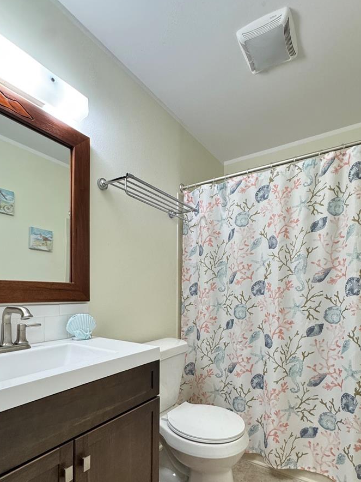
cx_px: 194
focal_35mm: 19
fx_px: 264
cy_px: 294
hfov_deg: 68.6
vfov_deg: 83.4
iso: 250
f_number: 2.2
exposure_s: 1/120
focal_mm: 2.22
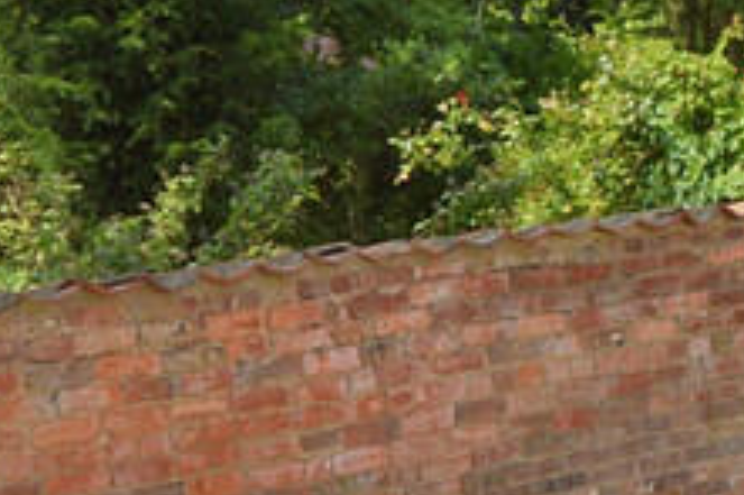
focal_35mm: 139
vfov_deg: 9.8
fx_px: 2870
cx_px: 1003
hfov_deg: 14.1
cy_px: 173
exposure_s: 1/320
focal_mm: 20
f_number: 9
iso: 200
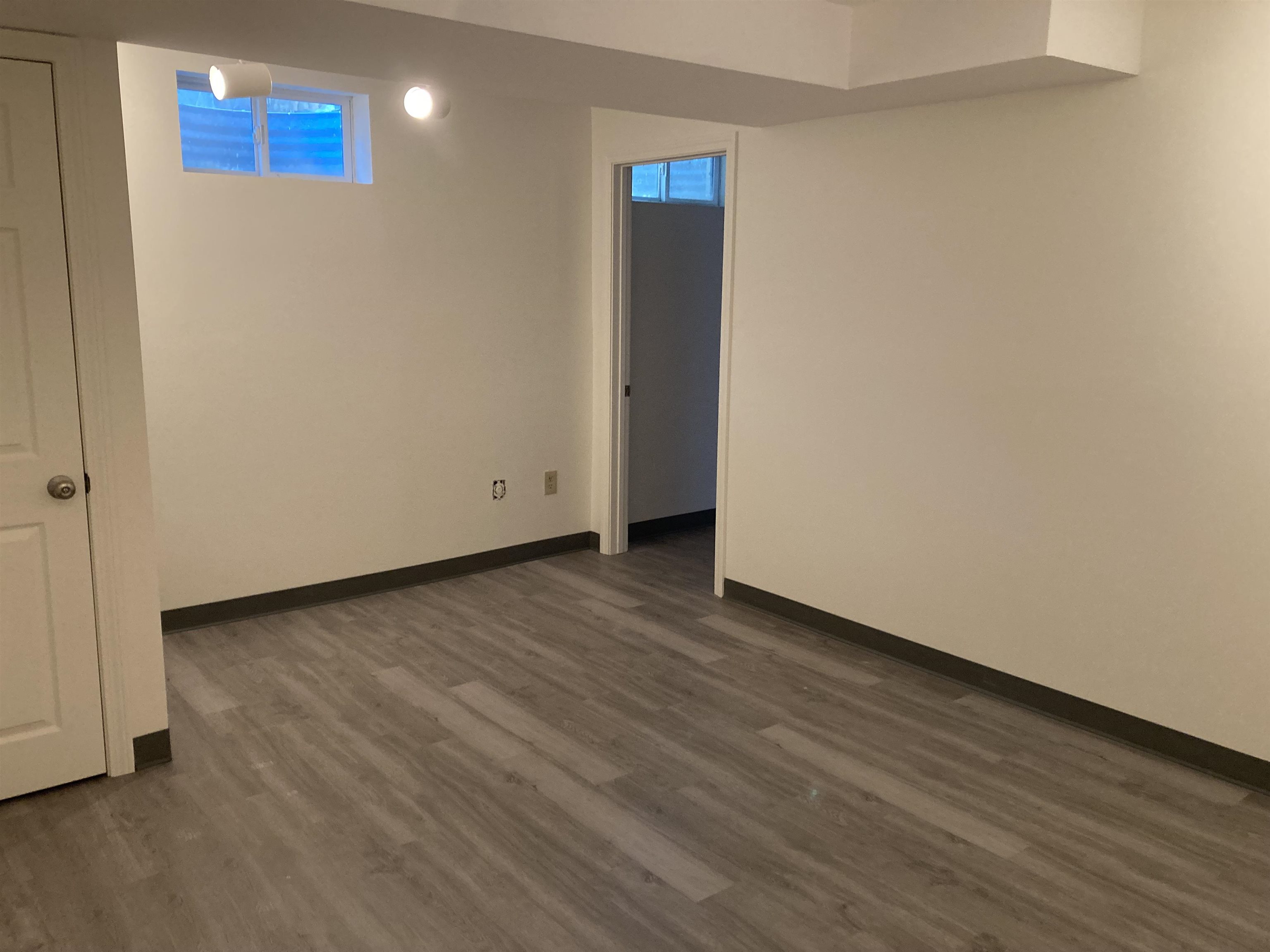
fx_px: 1027
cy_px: 476
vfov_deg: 49.7
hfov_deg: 63.4
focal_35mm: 28
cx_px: 635
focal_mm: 3.99
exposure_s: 1/60
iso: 250
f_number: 1.8
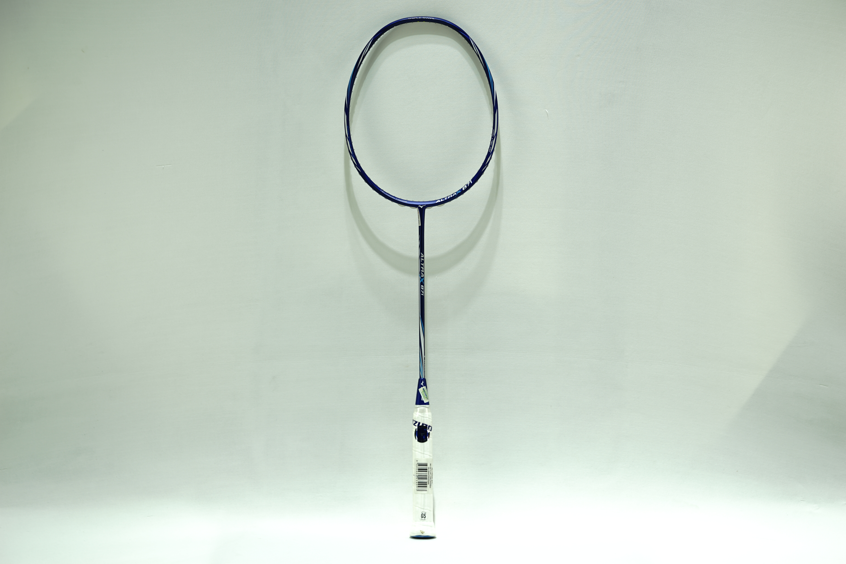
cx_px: 423
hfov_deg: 22.6
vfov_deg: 15.2
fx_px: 2115
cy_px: 282
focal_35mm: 90
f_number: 8
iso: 100
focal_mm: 90
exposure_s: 1/10
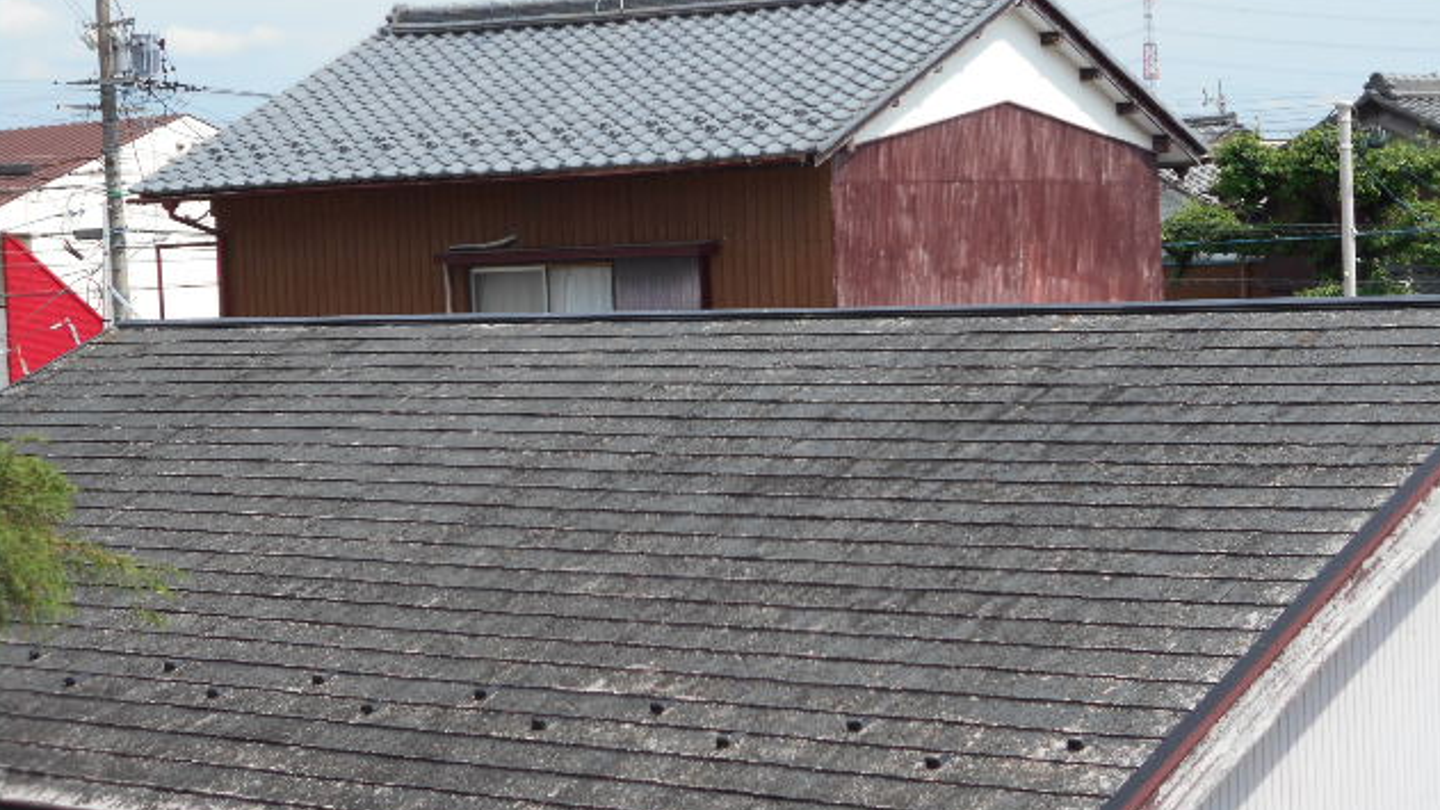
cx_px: 723
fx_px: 3208
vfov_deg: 14.4
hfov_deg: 25.3
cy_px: 313
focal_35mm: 84
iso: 80
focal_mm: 13.5
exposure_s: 1/400
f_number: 5.8
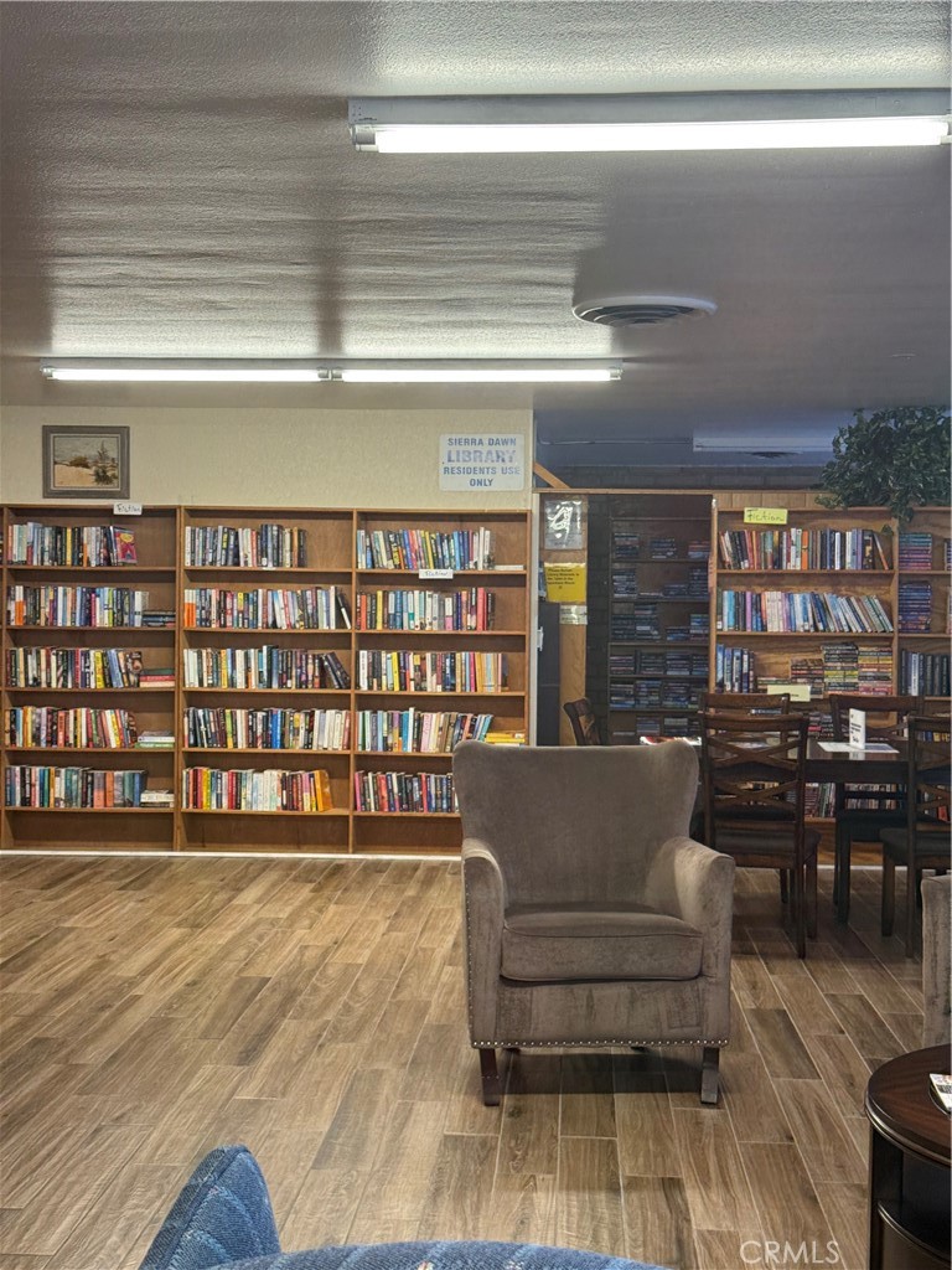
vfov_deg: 39.7
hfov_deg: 30.3
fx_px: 1760
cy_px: 635
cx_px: 476
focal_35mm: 48
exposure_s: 1/60
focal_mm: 6.76
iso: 80
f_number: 1.78
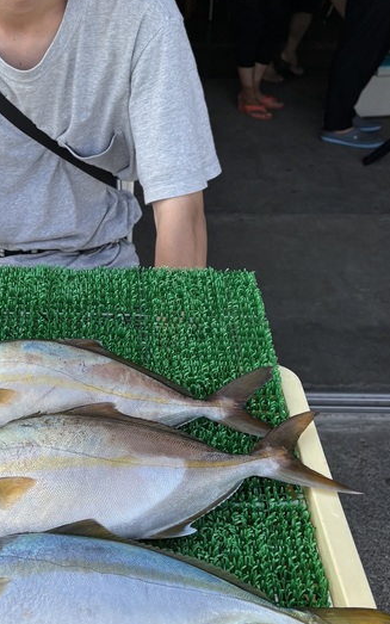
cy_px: 216
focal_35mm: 45
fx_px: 765
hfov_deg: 28.0
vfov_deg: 43.8
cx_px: 74
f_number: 1.6
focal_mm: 5.96
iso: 50
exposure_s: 1/1751
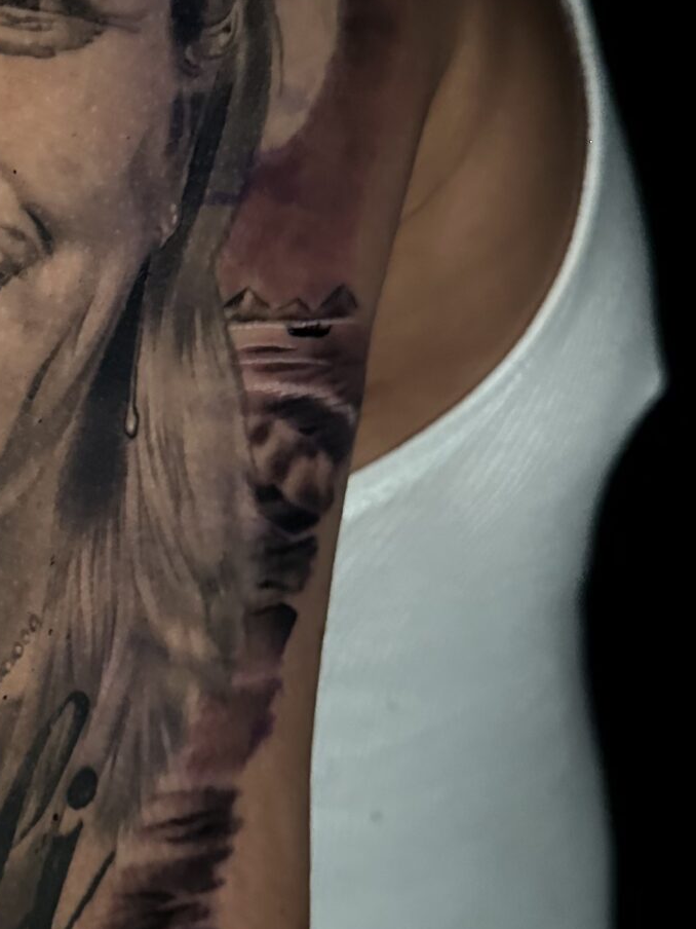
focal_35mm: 68
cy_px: 417
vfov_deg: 28.5
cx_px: -47
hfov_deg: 20.7
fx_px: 1823
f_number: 1.78
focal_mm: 6.86
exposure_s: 1/30
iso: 1600
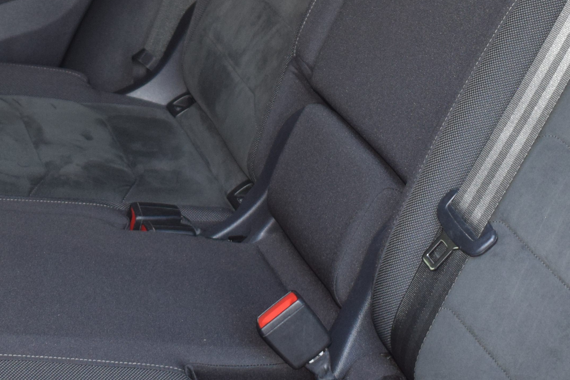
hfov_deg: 20.2
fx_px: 1599
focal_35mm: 101
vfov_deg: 13.4
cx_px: 261
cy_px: 13
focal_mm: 24
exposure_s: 1/80
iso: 800
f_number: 4.5
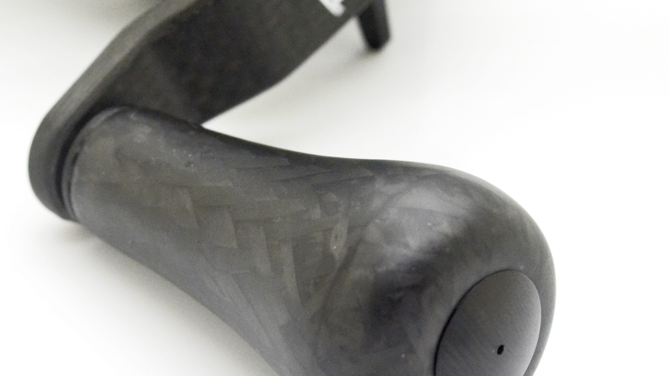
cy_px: 174
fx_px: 2430
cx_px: 276
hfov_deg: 15.7
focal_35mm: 137
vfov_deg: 8.9
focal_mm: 52
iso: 5000
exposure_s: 1/400
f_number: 10
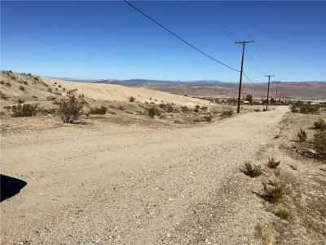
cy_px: 122
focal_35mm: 31
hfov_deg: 58.4
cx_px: 163
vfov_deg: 45.4
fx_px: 292
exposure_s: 1/3546
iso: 25
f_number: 2.4
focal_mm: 3.3
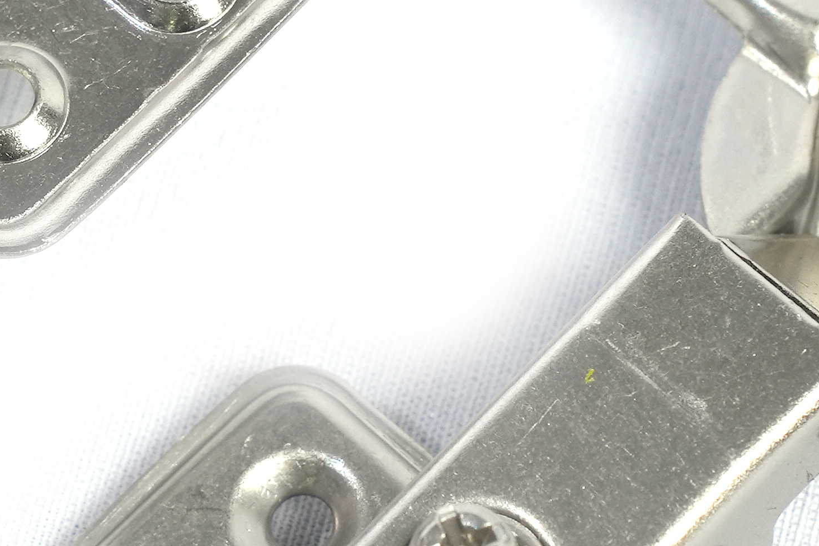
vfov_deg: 3.8
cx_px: 150
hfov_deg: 5.7
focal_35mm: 359
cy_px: 224
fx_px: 8167
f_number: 8
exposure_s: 1/100
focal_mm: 75
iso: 400
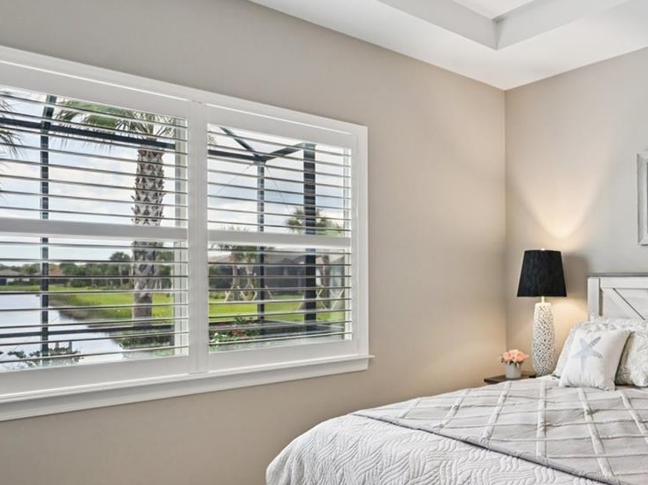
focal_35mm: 29
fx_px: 543
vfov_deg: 48.0
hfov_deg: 51.5
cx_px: 624
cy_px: 279
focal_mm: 14
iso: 400
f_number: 8
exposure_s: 1/50
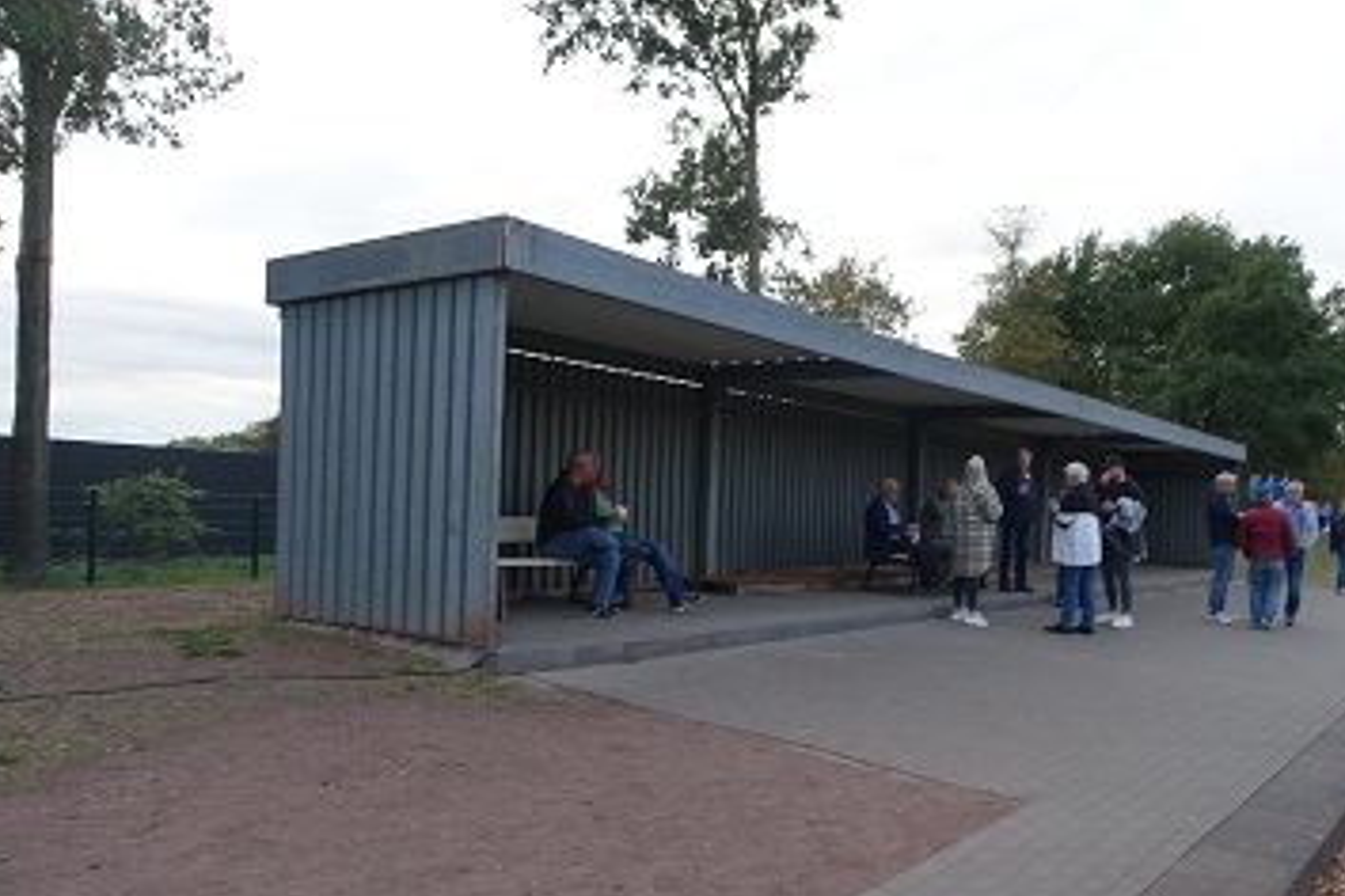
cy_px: 530
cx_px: 731
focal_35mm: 30
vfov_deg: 43.4
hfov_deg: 61.8
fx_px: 1121
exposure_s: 1/50
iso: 125
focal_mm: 9.02
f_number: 2.8
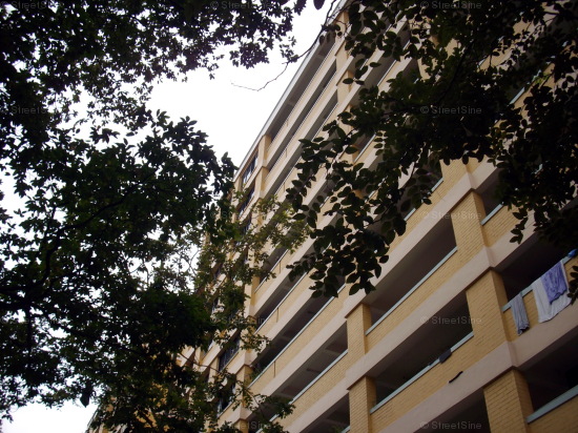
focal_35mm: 37
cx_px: 289
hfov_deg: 50.2
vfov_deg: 38.6
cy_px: 216
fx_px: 618
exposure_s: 1/200
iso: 80
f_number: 5.6
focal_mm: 6.2
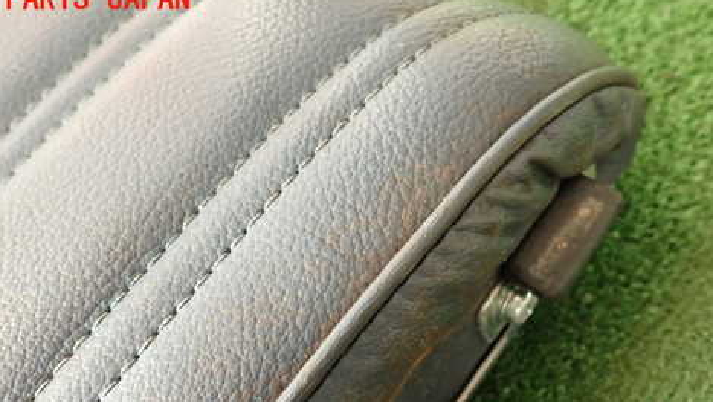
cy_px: 324
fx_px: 662
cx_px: 371
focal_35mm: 35
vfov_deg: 32.8
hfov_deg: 56.6
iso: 640
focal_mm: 4.5
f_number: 2
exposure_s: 1/30
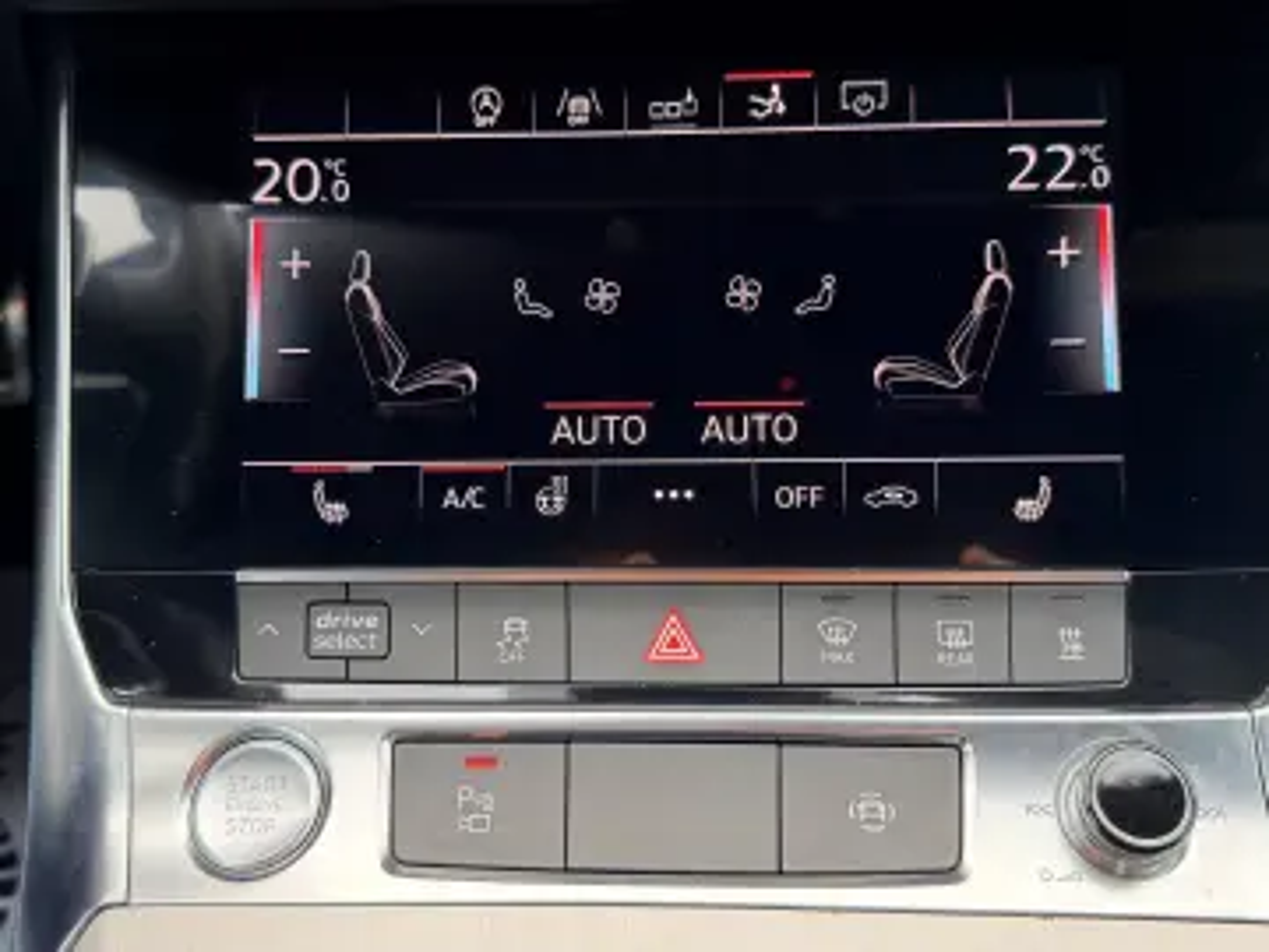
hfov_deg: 71.6
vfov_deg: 56.8
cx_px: 634
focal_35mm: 24
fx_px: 880
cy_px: 476
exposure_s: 1/122
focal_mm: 6.76
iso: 200
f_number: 1.78
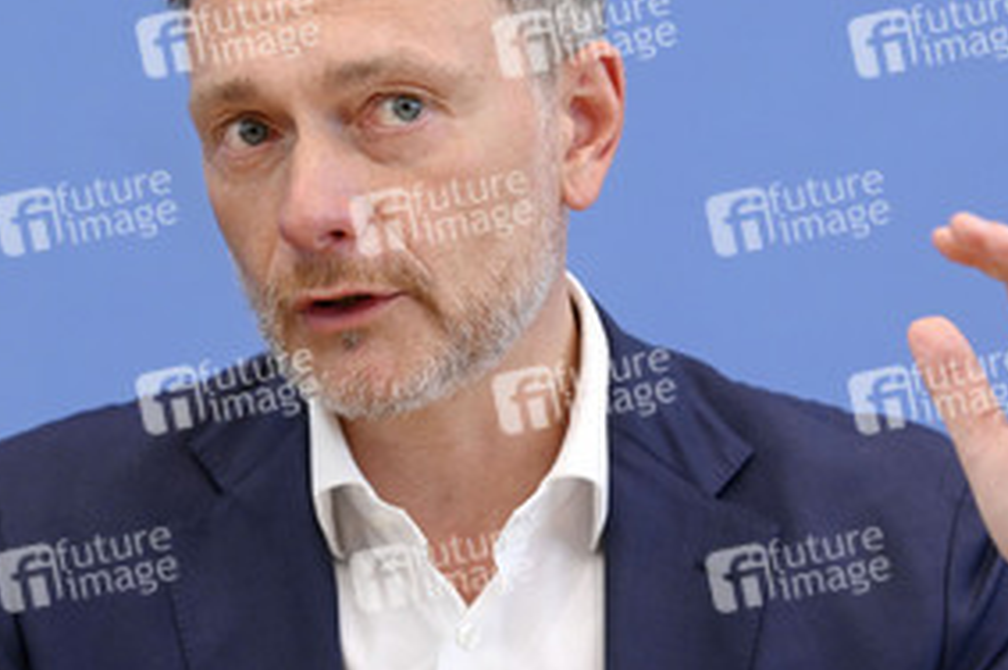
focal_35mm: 215
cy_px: 303
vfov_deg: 6.4
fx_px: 6013
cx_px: 490
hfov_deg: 9.6
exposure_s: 1/800
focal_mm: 135
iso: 2500
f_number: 4.5
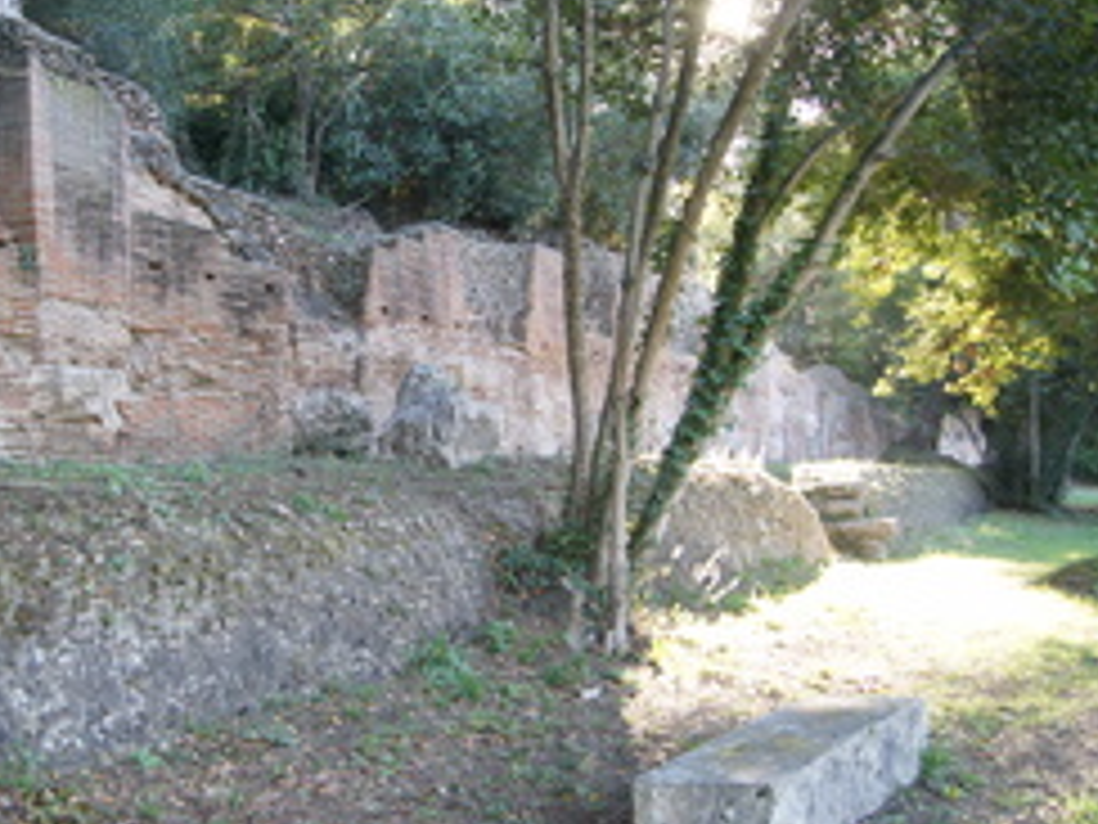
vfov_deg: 11.3
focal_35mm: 131
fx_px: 4149
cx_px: 299
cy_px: 405
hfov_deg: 15.0
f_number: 5.6
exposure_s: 1/60
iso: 200
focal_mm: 55
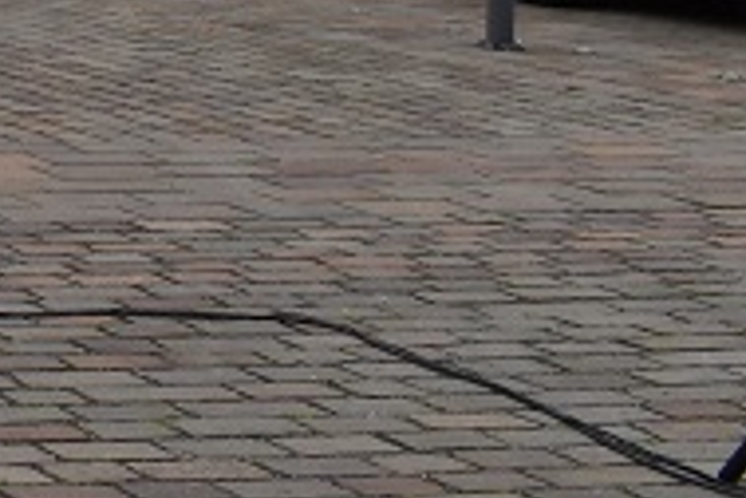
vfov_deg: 8.9
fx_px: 3025
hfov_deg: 11.7
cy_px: -447
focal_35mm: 146
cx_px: -1010
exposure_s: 1/200
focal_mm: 18
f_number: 7.1
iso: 100
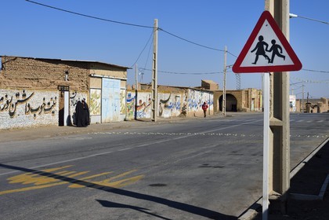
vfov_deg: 23.4
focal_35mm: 58
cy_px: 110
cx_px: 164
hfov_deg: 34.5
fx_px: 530
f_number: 18
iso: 200
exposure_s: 1/250
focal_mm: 58
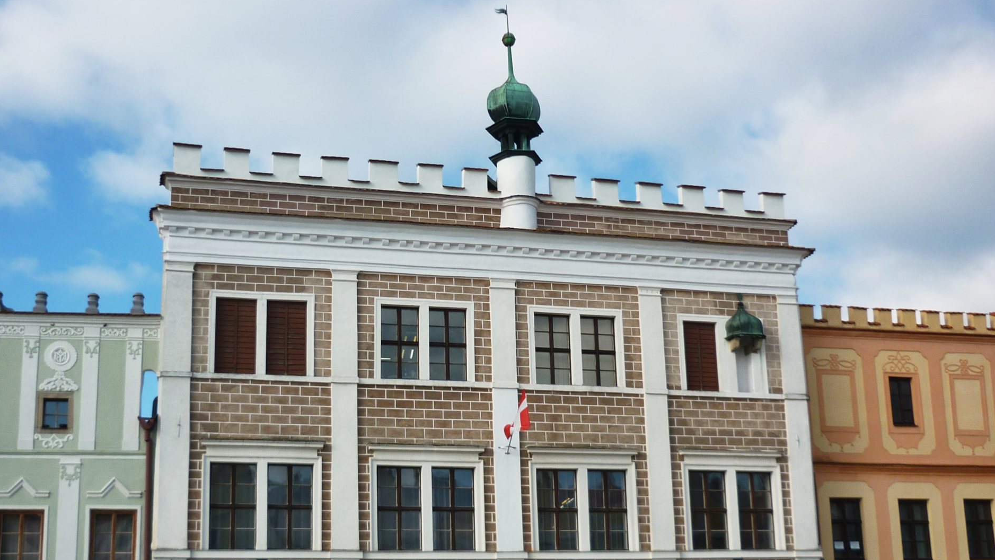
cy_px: 379
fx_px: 1029
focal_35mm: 39
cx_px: 508
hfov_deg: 51.6
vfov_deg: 30.2
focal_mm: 5.5
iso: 80
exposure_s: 1/160
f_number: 8
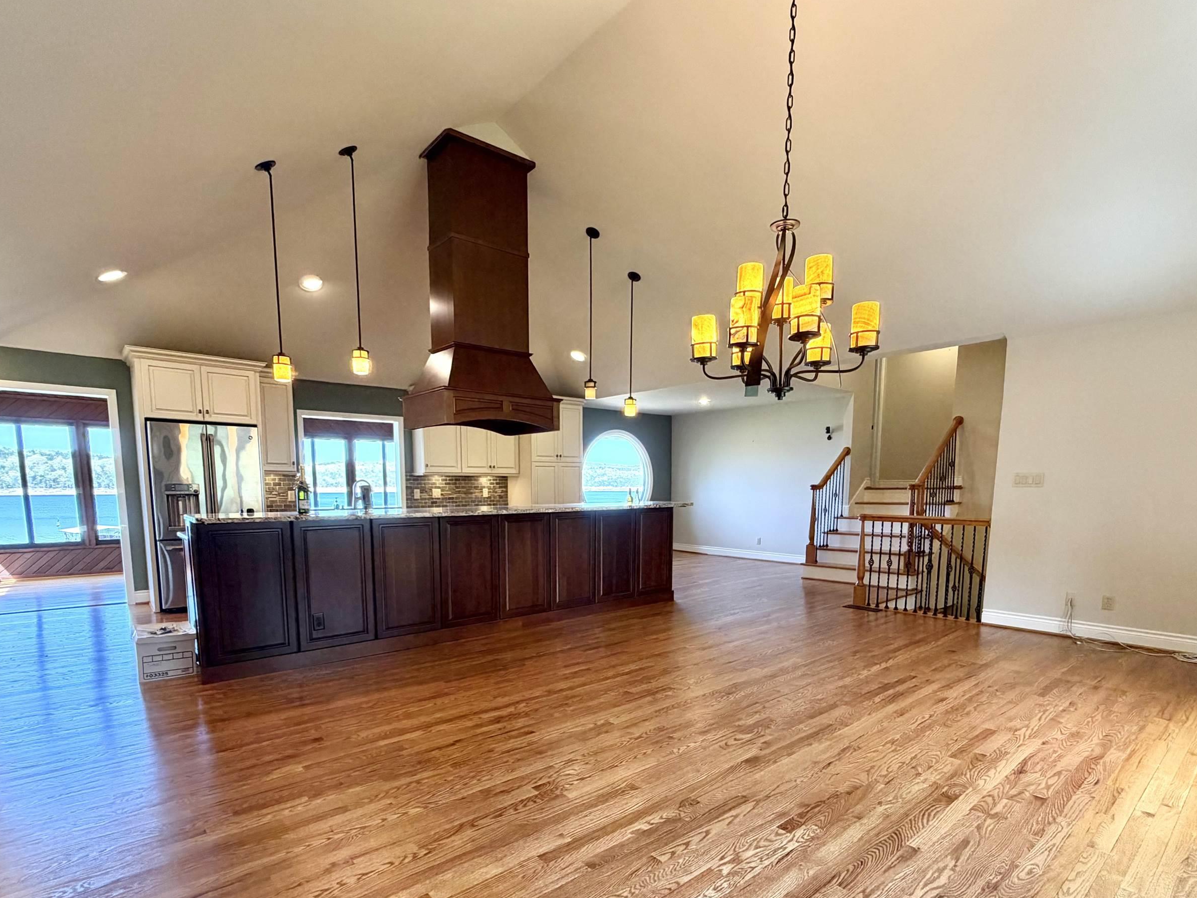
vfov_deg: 70.4
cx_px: 595
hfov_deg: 87.8
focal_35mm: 18
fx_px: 622
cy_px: 564
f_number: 2.2
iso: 250
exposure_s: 1/120
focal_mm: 2.22
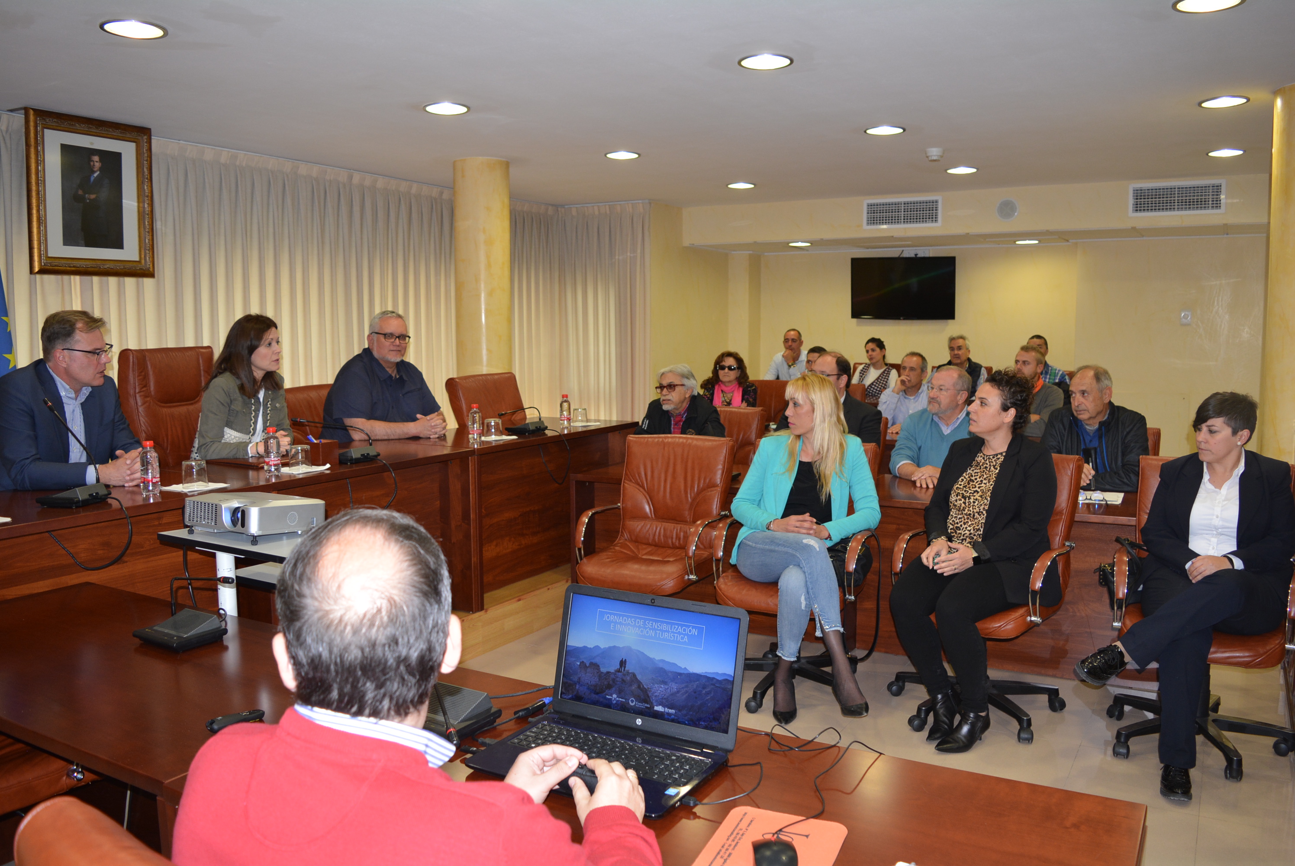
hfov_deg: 67.3
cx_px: 648
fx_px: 972
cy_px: 433
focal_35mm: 27
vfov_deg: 48.0
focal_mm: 18
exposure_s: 1/60
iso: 400
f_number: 4
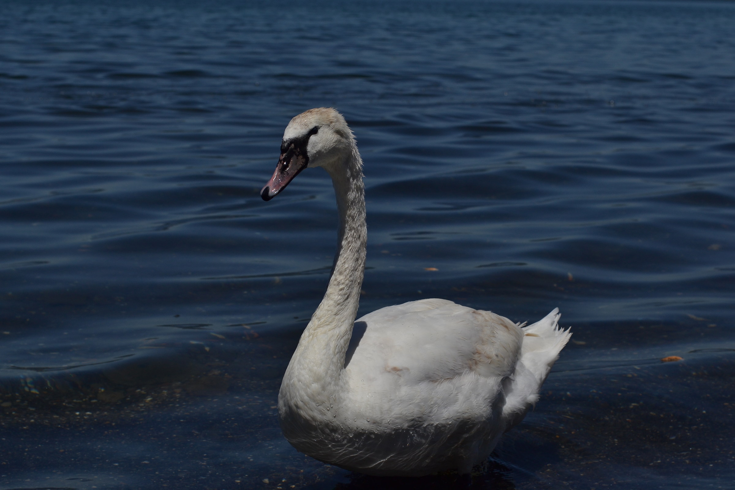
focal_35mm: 75
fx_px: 1531
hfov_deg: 27.0
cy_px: 245
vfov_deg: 18.2
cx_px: 368
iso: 100
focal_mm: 50
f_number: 7.1
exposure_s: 1/2000
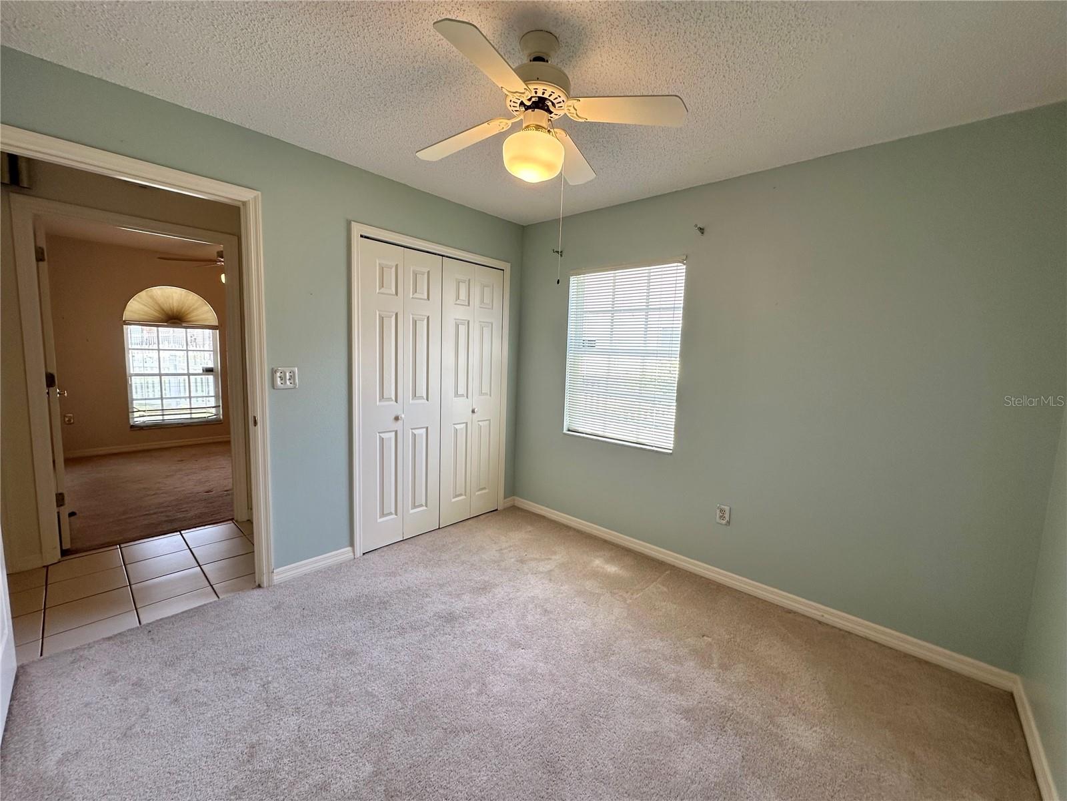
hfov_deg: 102.1
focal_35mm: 14
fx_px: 432
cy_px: 400
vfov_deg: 85.7
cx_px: 534
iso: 50
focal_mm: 2.22
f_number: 2.2
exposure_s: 1/99
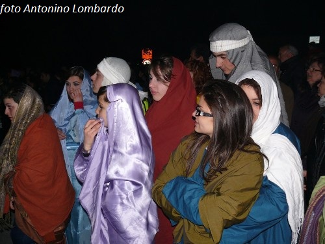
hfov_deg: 52.6
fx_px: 329
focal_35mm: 35
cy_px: 122
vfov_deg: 40.7
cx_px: 162
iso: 100
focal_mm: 7.4
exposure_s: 1/30
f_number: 2.8
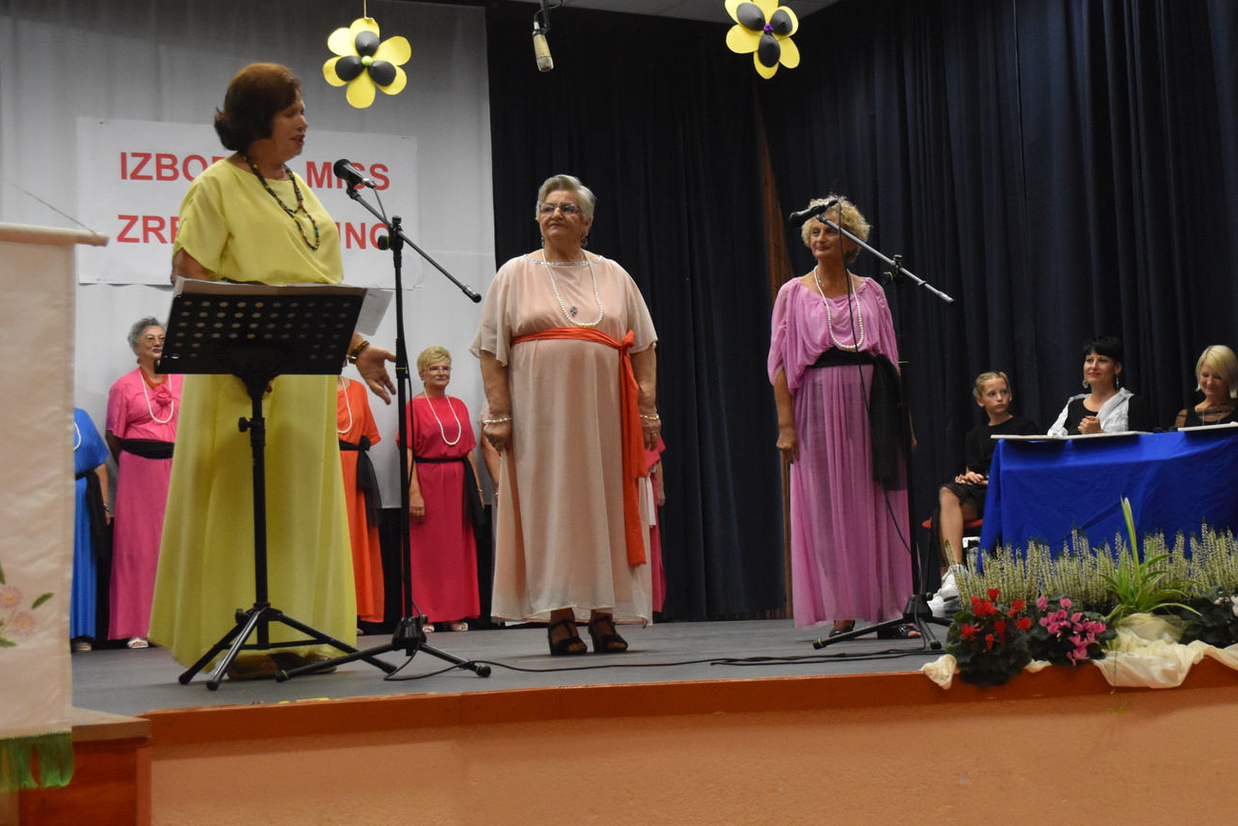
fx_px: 2083
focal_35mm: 61
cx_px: 710
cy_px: 364
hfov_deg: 33.0
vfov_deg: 22.4
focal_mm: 35
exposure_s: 1/200
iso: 3200
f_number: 5
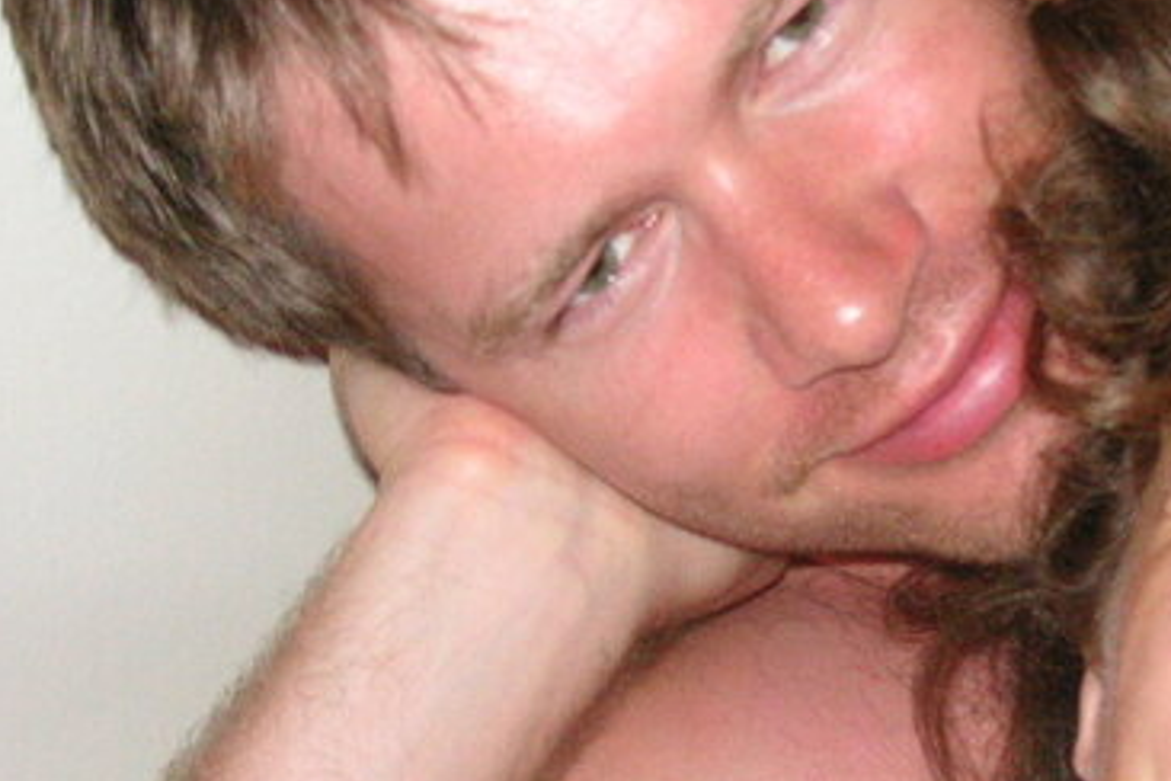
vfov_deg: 16.3
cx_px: 886
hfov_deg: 23.9
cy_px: 397
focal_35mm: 84
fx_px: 2732
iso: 160
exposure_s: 1/45
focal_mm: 6.1
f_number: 2.8
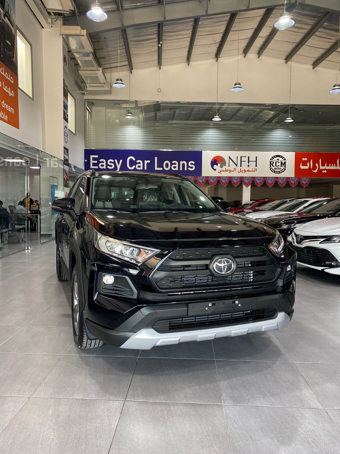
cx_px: 170
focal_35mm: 26
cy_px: 227
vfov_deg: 67.3
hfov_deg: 53.1
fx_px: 340
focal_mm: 4.25
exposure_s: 1/121
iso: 100
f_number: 1.8
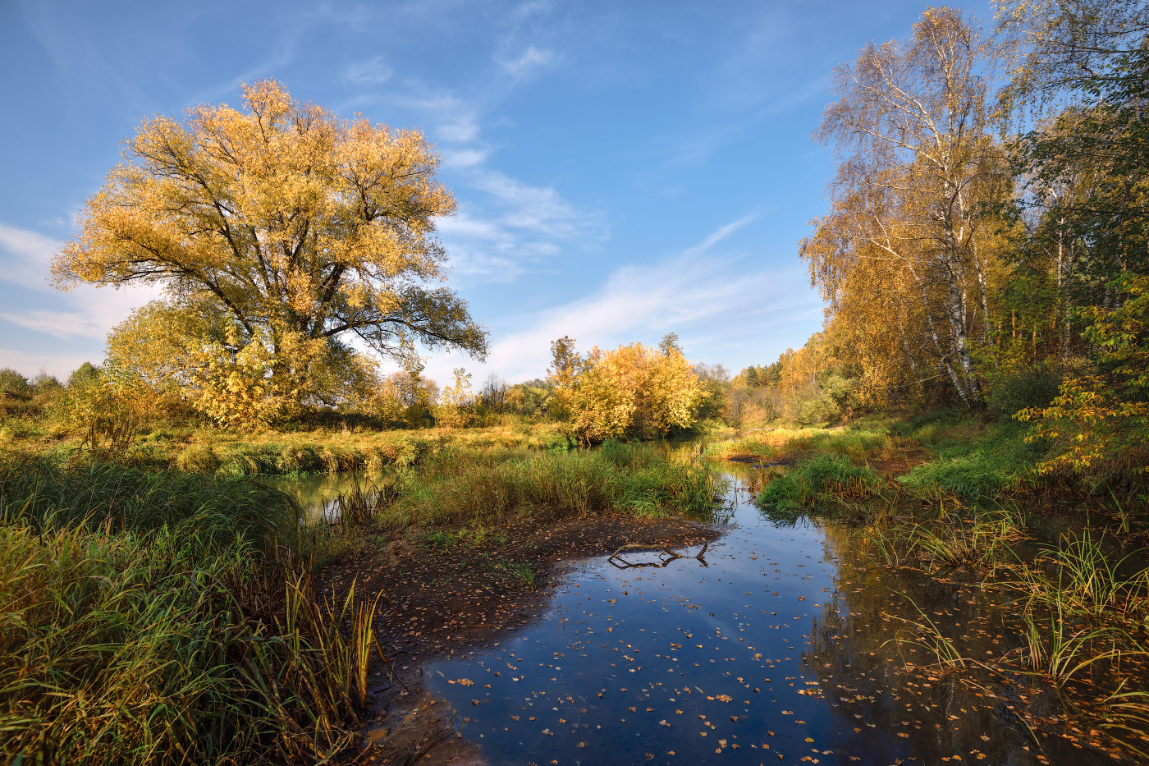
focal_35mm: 16
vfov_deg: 73.7
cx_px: 574
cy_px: 383
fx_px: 511
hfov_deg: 96.7
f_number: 8
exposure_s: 1/320
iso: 100
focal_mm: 16
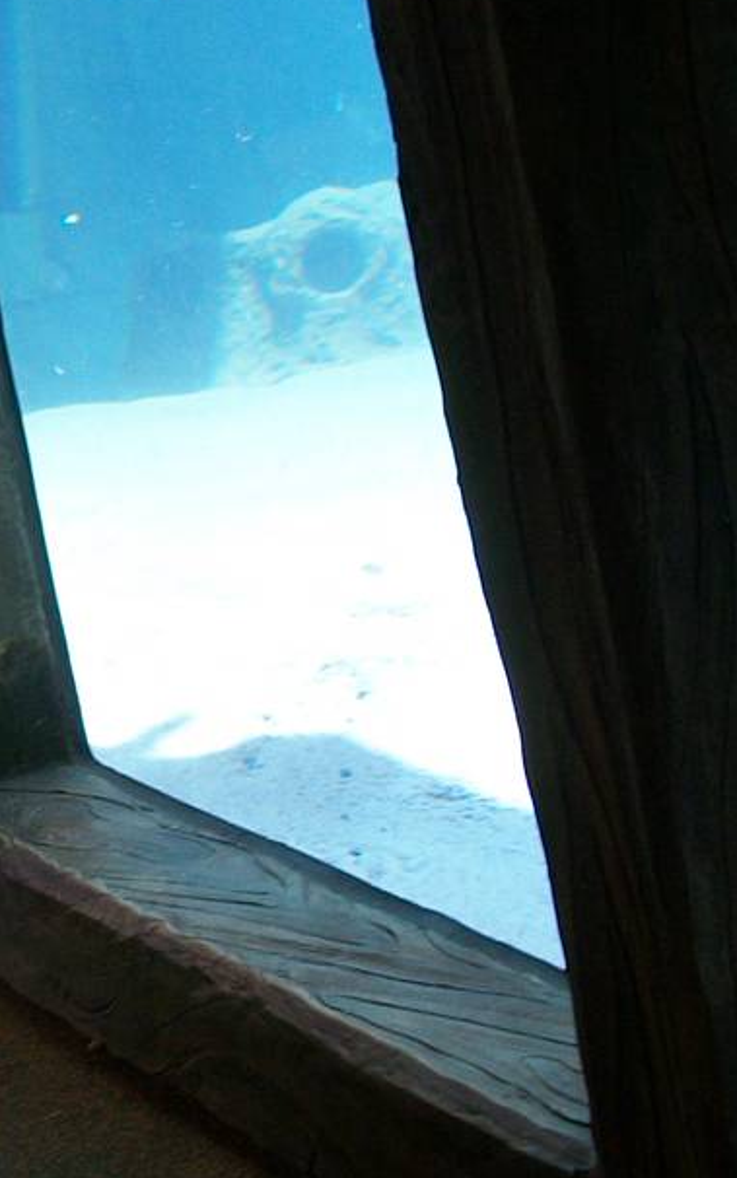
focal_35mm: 98
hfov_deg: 13.0
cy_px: 655
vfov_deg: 21.2
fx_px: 3148
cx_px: -142
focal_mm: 6.3
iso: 80
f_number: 3.1
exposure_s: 1/80
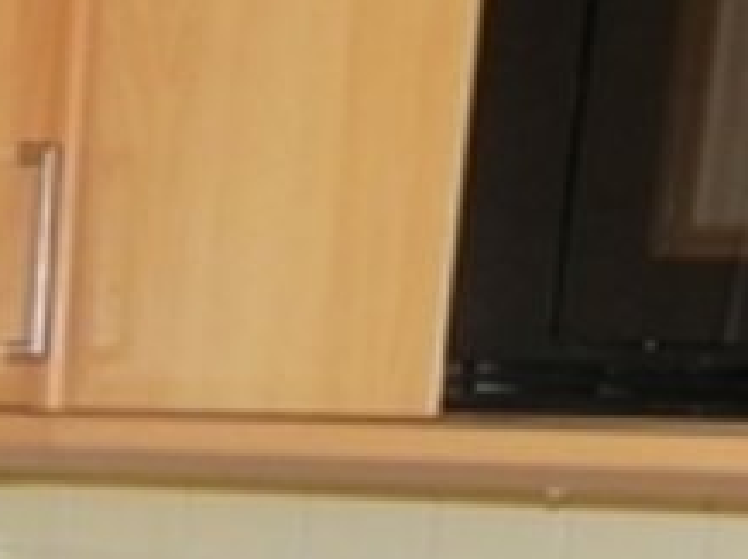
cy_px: 1478
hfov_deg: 11.7
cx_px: -484
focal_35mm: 160
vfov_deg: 8.3
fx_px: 3454
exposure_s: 1/30
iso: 200
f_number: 2.8
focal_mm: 5.2
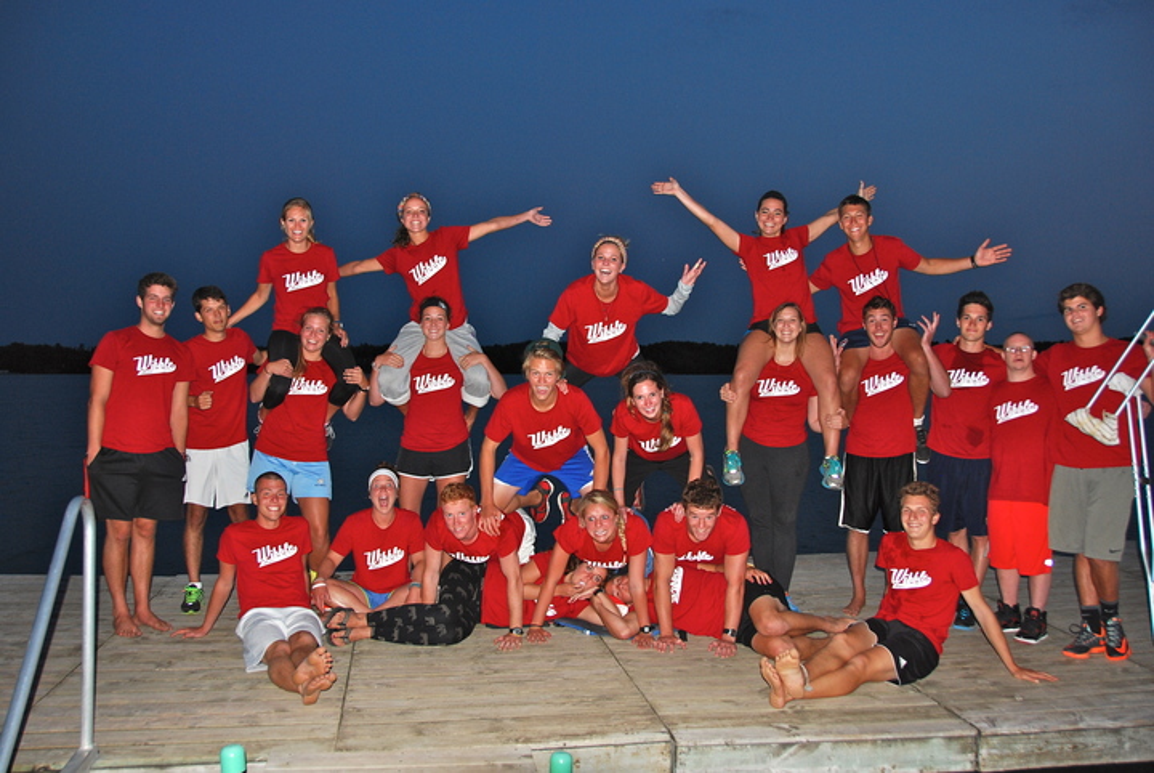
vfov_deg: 43.7
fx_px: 963
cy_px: 386
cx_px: 577
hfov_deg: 61.9
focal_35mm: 30
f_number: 3.8
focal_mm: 20
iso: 280
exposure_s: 1/60
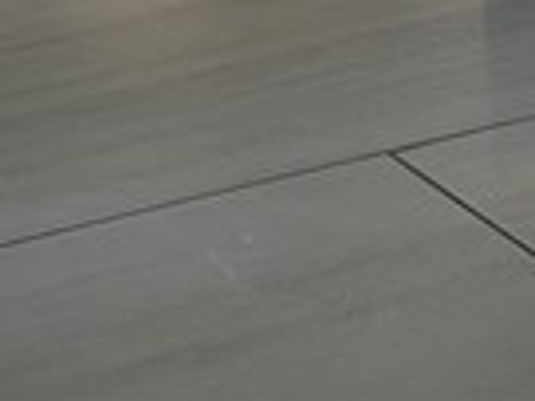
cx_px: 1133
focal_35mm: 361
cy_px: -1105
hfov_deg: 5.4
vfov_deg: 3.9
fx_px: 5579
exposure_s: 1/646
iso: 80
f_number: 1.78
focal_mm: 6.76
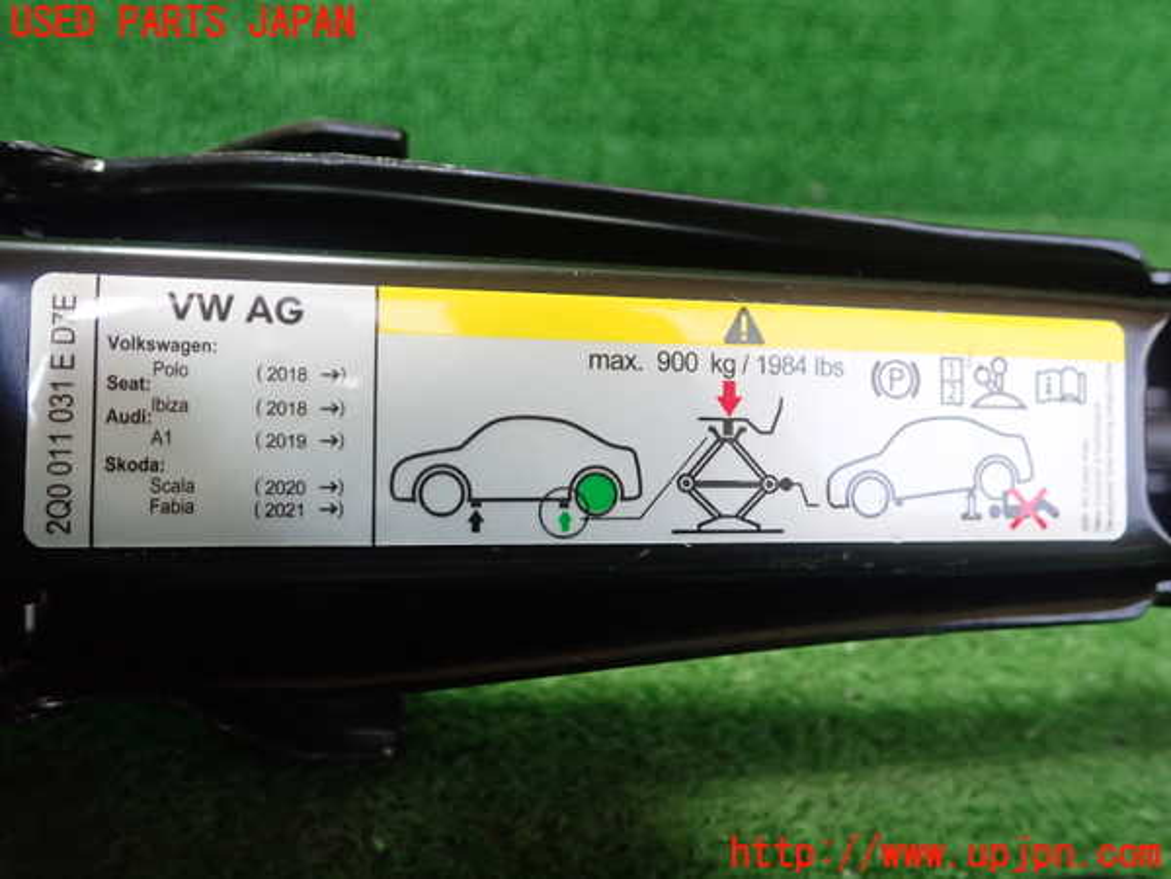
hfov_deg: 60.0
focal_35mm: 30
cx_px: 586
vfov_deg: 46.8
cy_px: 440
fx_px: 1015
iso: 400
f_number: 2.3
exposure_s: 1/125
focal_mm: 5.5
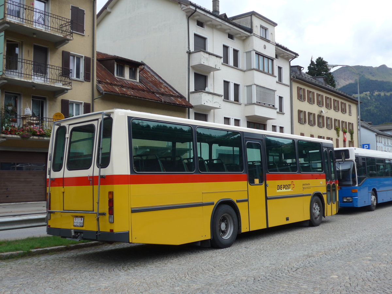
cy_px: 147
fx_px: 442
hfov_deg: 47.9
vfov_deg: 36.8
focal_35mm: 39
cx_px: 196
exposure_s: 1/800
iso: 80
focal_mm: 8
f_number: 2.8
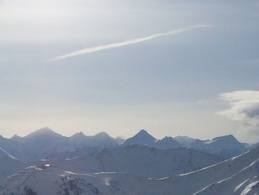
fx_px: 943
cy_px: 235
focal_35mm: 126
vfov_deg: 11.5
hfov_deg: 15.5
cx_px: 48
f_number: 8.4
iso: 80
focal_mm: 6.3
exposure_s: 1/1500
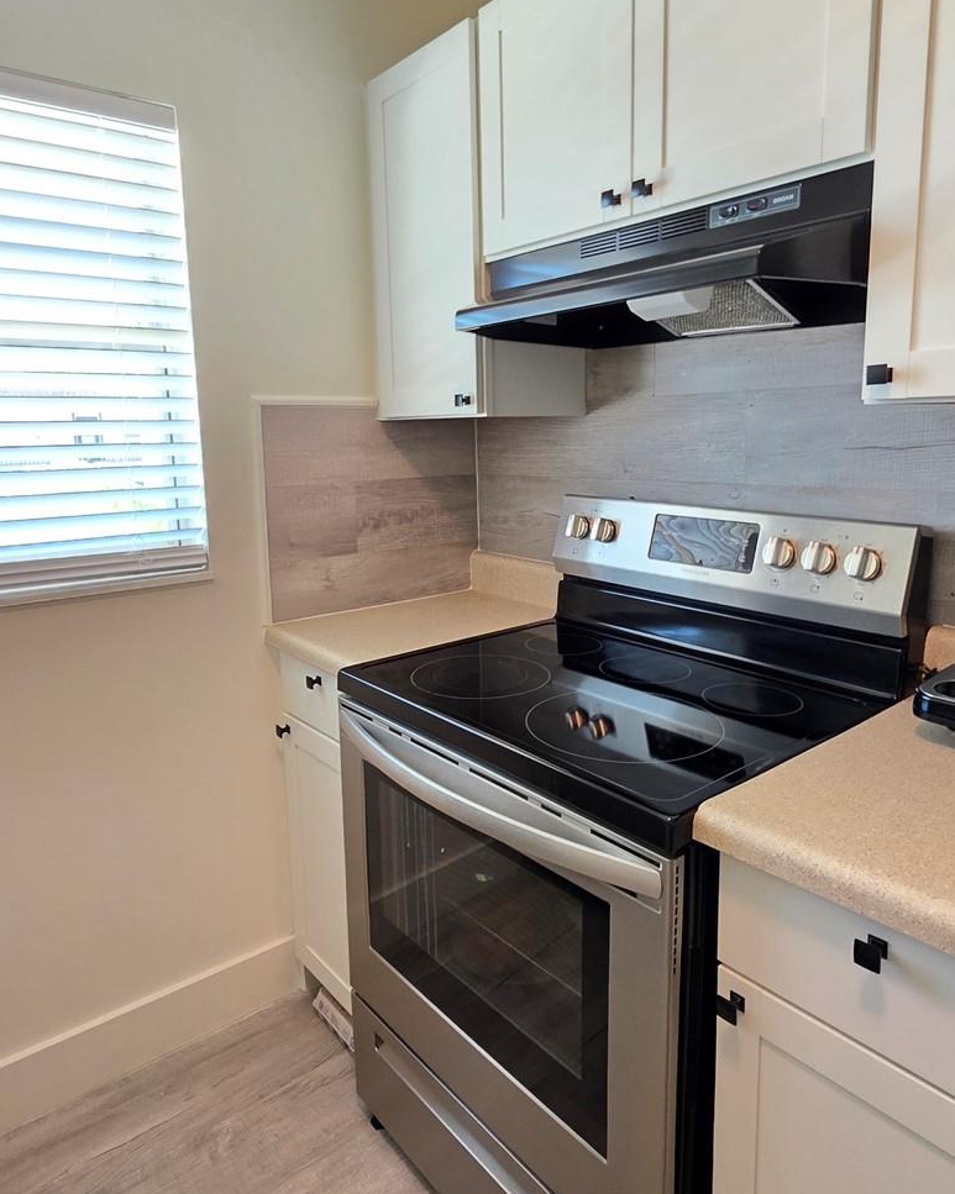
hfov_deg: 65.5
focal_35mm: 21
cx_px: 478
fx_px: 742
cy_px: 549
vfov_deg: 77.5
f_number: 1.9
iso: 250
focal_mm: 2.2
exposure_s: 1/120
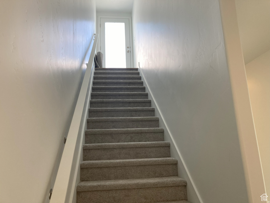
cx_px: 135
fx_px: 218
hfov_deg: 63.4
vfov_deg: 49.7
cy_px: 102
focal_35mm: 28
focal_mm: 3.99
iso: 50
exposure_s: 1/120
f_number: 1.8
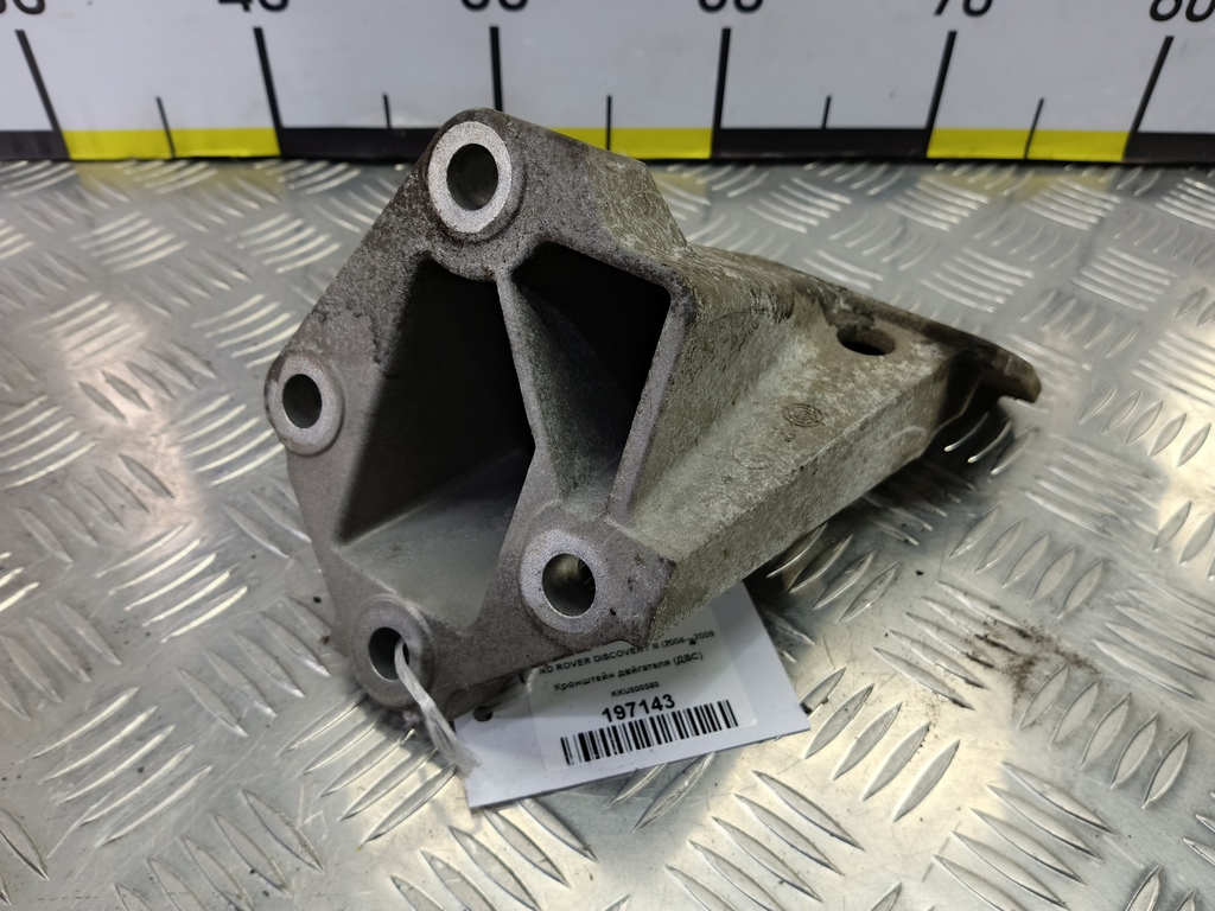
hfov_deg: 73.9
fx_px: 807
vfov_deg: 58.9
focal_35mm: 23
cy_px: 456
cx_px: 608
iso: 129
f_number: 1.6
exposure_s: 1/33.3
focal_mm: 4.11
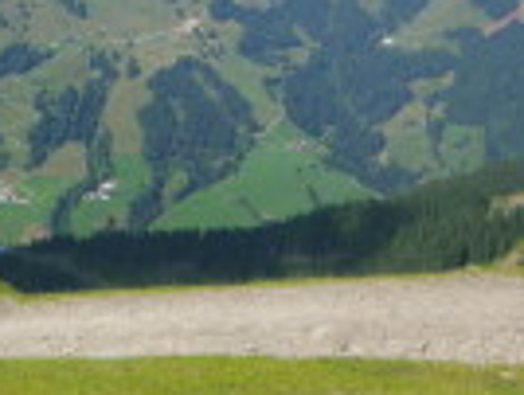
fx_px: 1516
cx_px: -47
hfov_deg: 18.9
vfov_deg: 14.7
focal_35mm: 100
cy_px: 43
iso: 64
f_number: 4.2
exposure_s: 1/500
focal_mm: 5
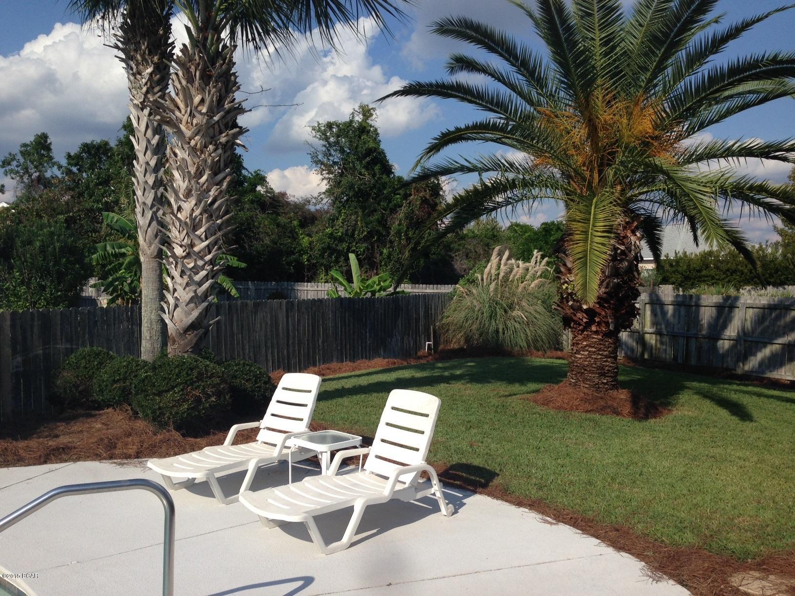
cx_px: 398
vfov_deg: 42.9
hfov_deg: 55.4
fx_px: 758
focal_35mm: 33
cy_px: 298
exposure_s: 1/2463
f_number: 2.4
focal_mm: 4.12
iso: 50
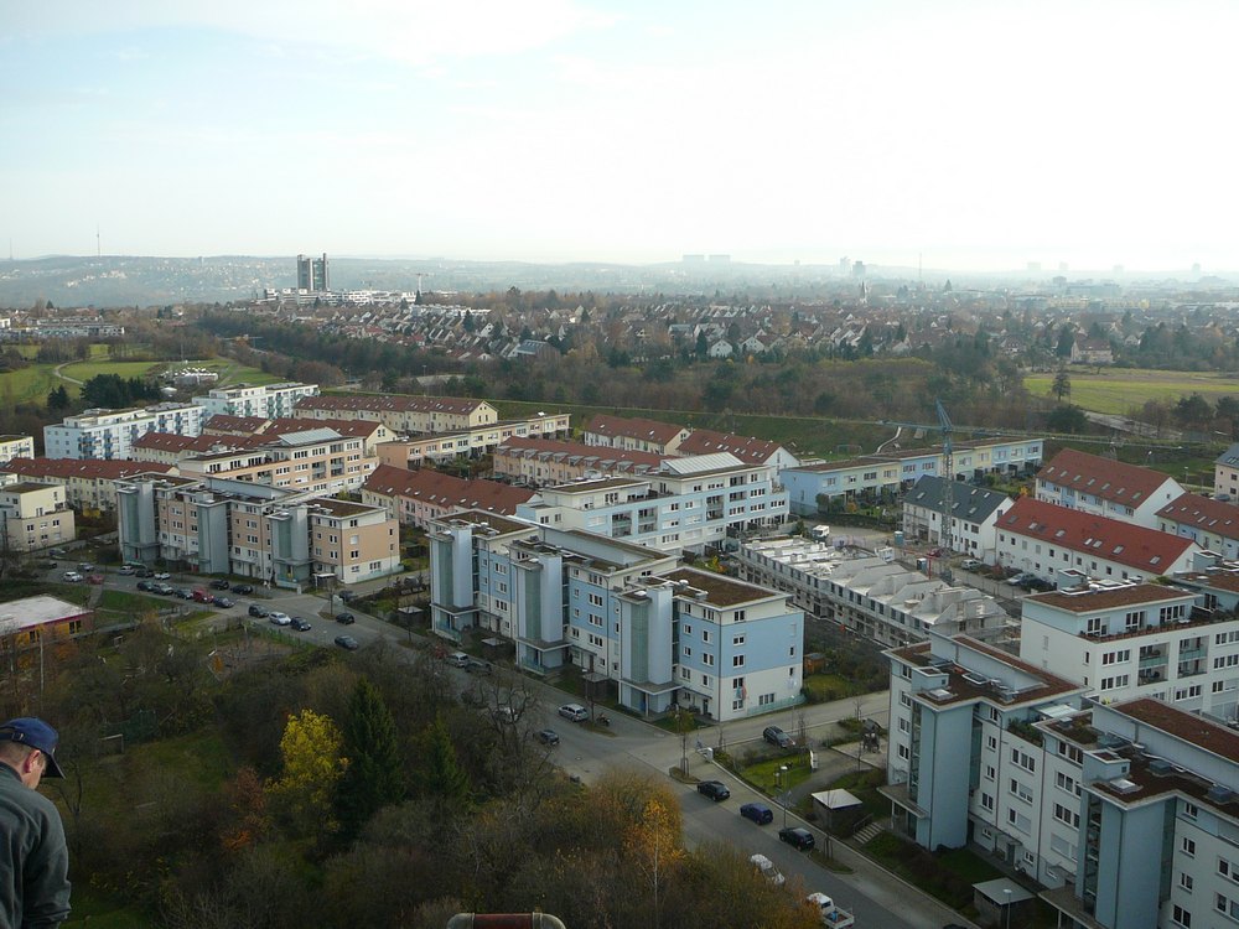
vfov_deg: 40.7
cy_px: 464
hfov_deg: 52.6
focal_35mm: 35
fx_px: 1253
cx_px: 620
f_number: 2.8
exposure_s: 1/500
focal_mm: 5.2
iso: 80
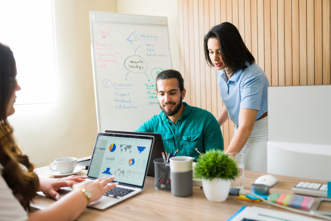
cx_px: 166
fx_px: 322
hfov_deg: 54.4
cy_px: 110
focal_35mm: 35
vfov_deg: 37.9
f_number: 1.8
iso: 500
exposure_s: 1/160
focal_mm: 35
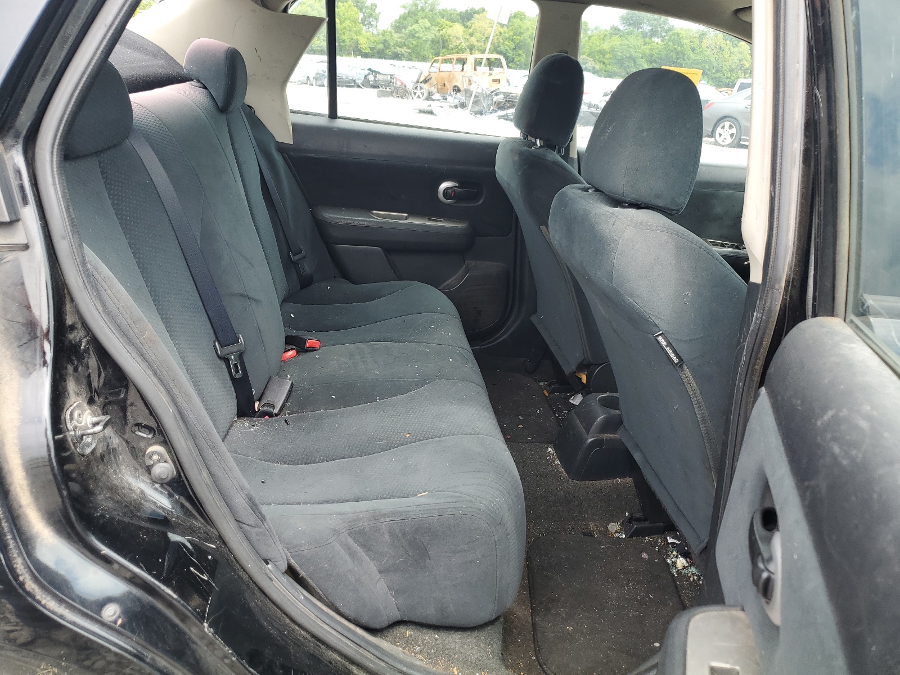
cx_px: 450
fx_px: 676
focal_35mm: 26
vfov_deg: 53.1
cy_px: 338
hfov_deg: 67.3
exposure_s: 1/323
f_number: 1.5
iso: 50
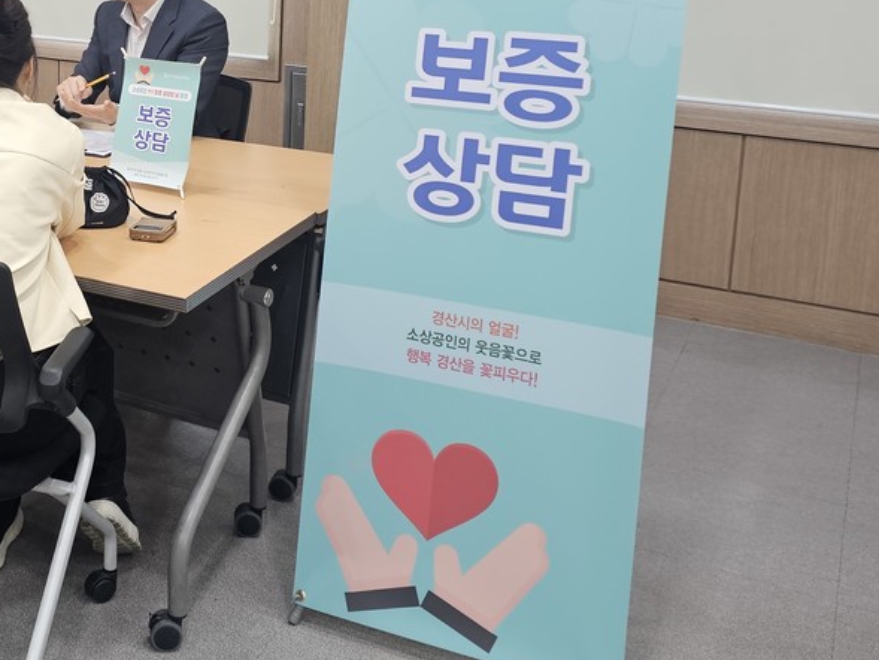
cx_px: 81
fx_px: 1270
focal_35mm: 50
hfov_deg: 35.8
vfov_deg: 28.3
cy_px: 102
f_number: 1.7
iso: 250
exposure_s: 1/120
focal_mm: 6.3
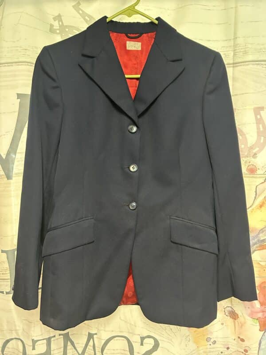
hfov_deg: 53.1
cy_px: 178
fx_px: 266
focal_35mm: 26
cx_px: 133
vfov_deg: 67.3
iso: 640
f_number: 1.5
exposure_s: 1/40
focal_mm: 5.7
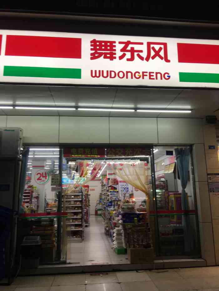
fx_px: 245
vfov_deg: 61.7
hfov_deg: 48.2
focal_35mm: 29
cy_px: 146
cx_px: 110
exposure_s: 1/50
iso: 32
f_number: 2.2
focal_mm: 4.15
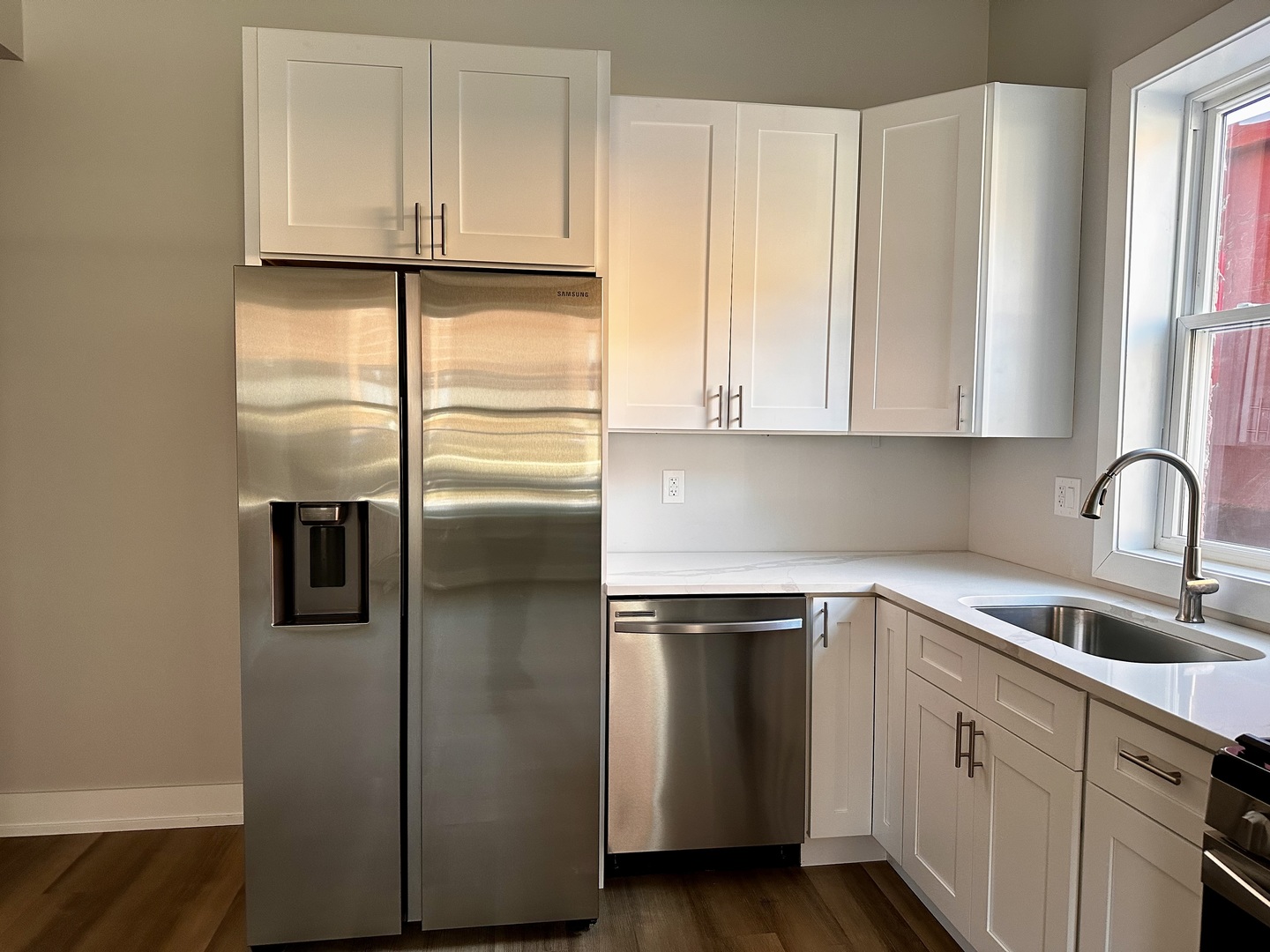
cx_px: 635
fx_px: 881
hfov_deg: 71.6
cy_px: 476
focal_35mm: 24
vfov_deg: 56.8
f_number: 1.78
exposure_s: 1/72
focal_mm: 6.86
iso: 250
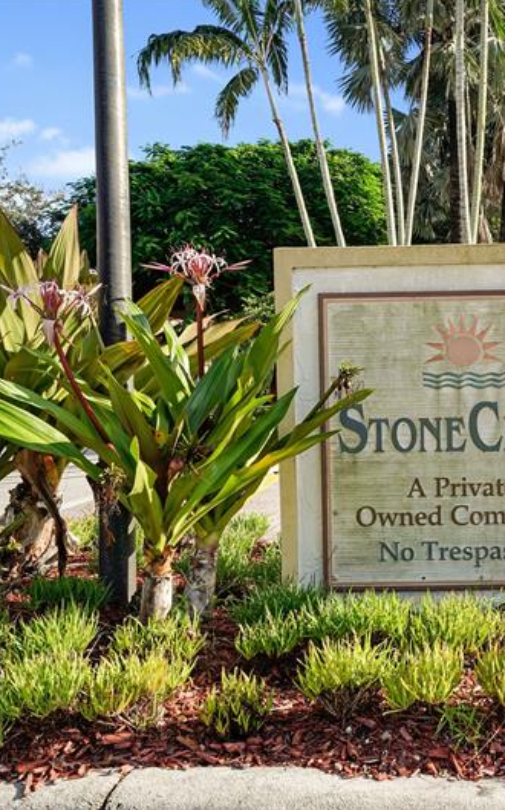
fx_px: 816
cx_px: 474
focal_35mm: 37
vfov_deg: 52.8
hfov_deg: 32.3
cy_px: 405
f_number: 11
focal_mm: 24
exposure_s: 1/40
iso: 100
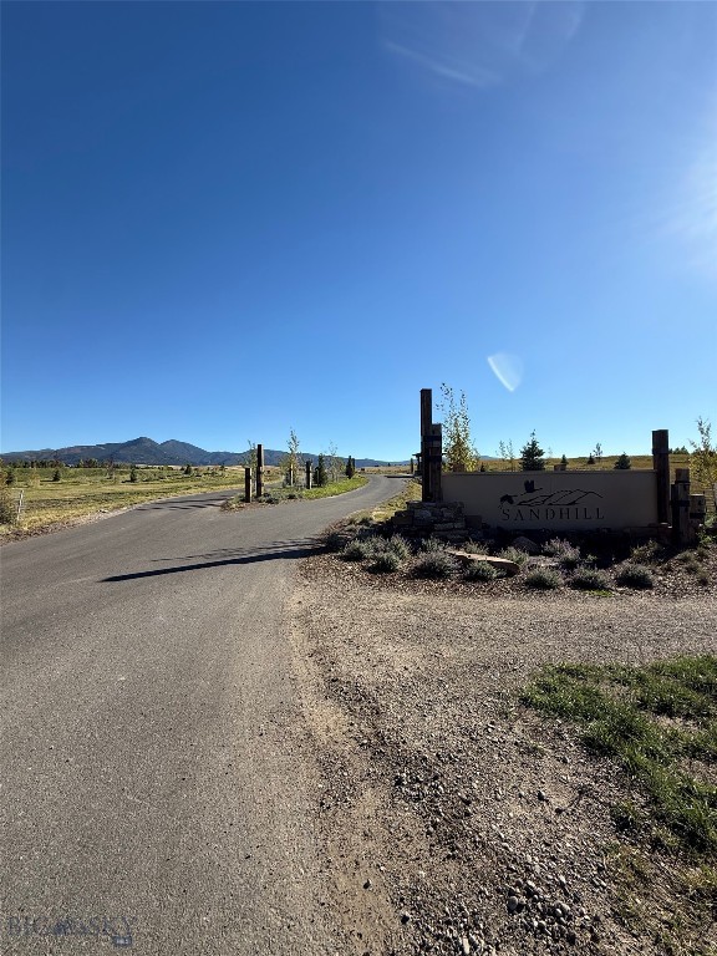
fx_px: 387
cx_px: 358
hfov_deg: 85.7
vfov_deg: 102.1
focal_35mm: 14
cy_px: 478
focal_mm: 2.22
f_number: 2.2
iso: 50
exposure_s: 1/2092
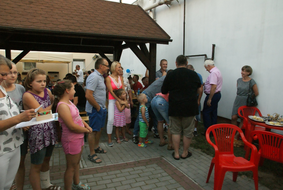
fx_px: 189
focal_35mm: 24
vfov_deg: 53.2
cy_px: 95
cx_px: 142
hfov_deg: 73.7
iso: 1600
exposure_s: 1/320
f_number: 9
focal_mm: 16
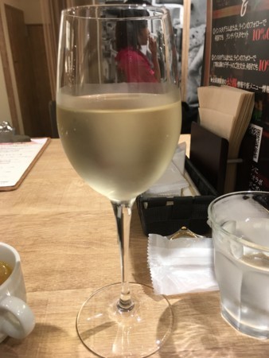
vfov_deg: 61.6
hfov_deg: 48.3
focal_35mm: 29
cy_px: 179
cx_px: 134
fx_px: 300
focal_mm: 4.15
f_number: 2.2
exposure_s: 1/30
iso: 100
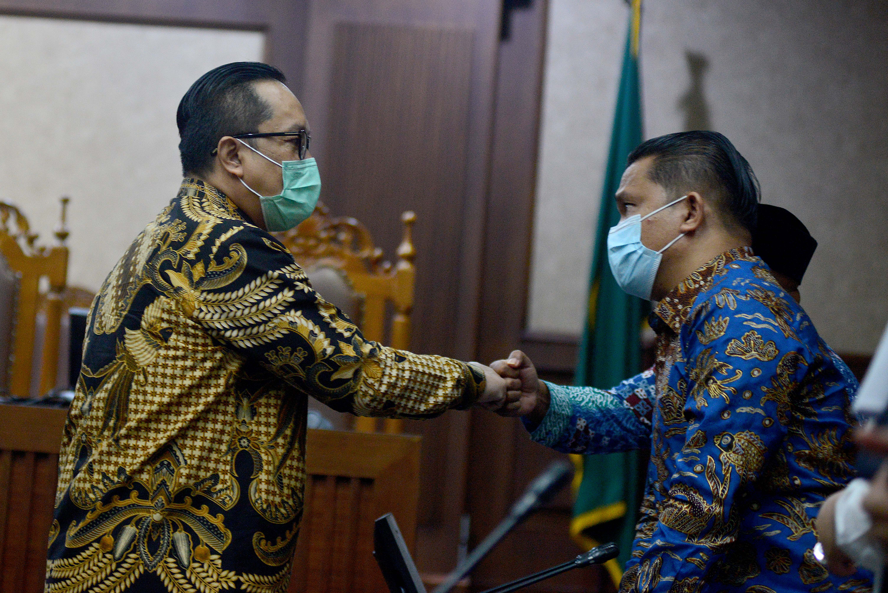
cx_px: 444
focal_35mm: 80
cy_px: 296
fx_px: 1974
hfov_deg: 25.4
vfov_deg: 17.1
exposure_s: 1/125
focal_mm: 80
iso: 3200
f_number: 2.8
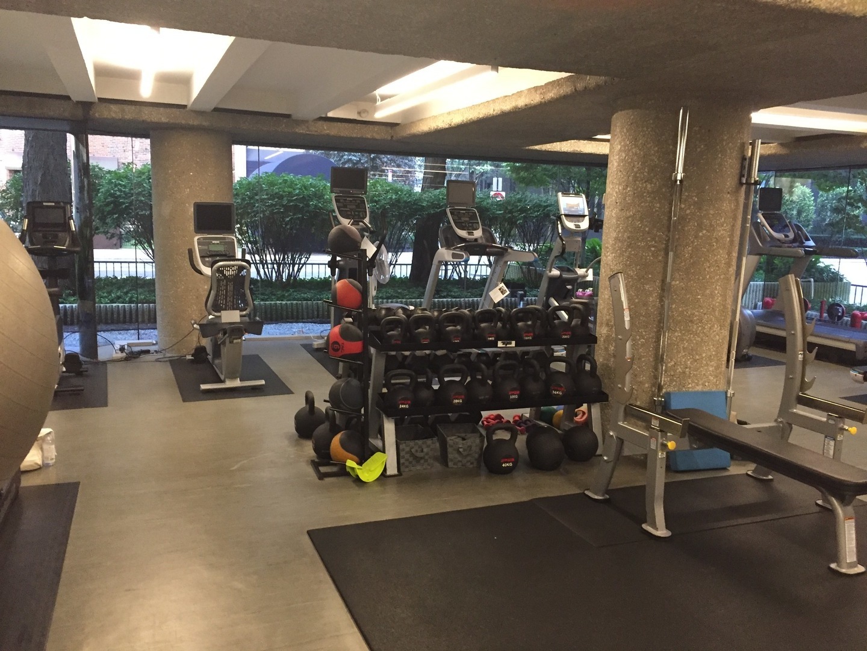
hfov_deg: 61.7
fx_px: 726
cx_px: 434
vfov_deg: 48.2
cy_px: 326
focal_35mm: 29
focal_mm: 4.15
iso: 250
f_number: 2.2
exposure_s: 1/30
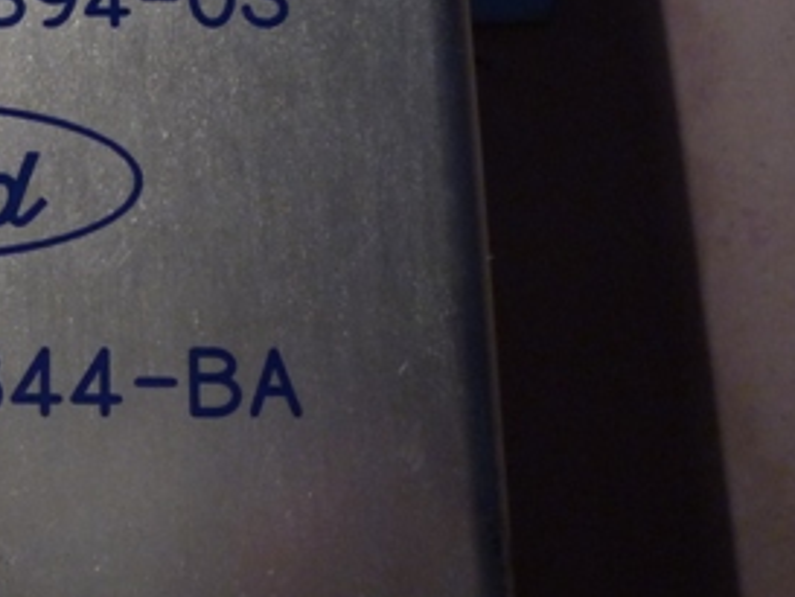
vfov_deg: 19.4
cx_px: -38
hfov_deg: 24.5
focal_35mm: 75
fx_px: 1723
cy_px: 87
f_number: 3.3
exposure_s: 1/30
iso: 250
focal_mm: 5.2
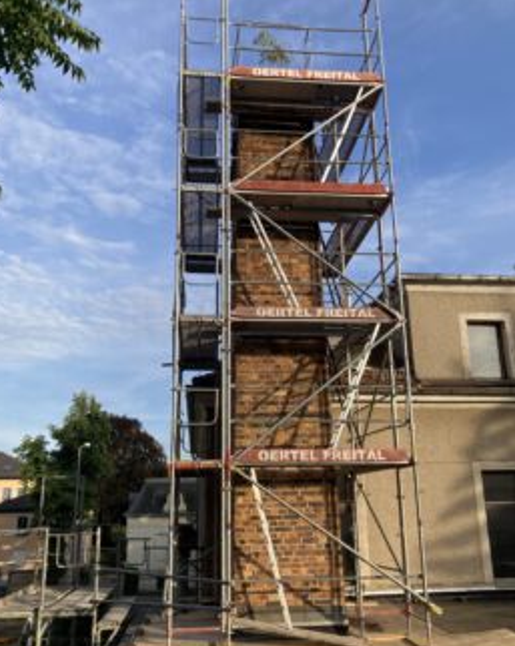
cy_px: 350
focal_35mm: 30
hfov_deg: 48.4
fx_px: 572
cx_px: 253
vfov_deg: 58.7
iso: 20
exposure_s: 1/941
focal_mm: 3.99
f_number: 1.8
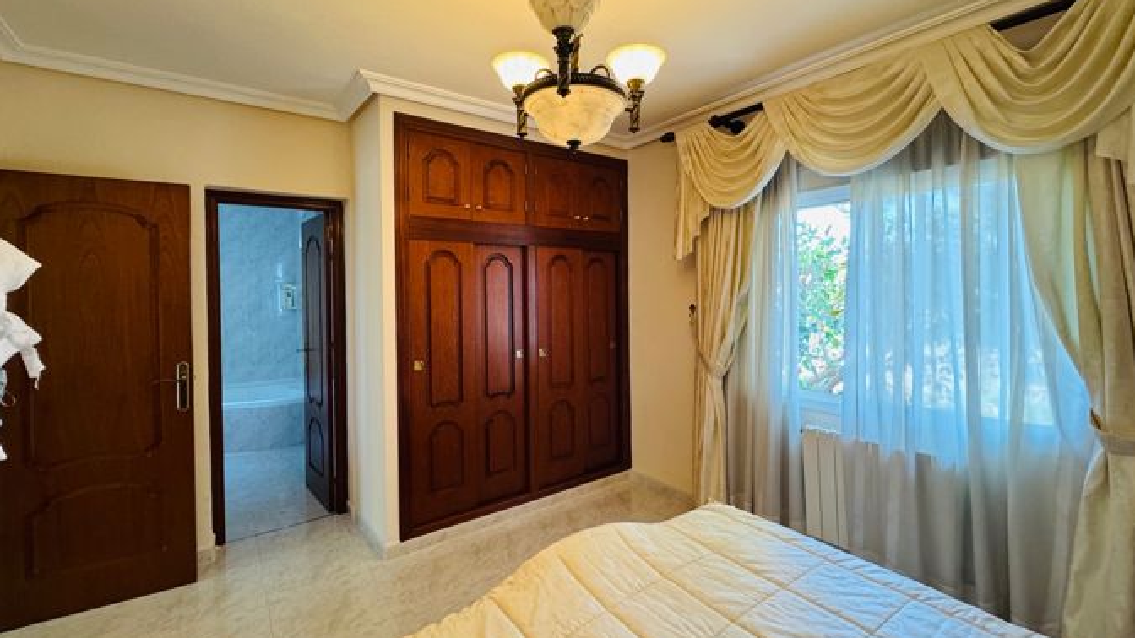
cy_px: 295
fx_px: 482
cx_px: 567
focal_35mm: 16
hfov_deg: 99.4
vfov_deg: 67.0
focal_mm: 2.22
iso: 320
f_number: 2.2
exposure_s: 1/50
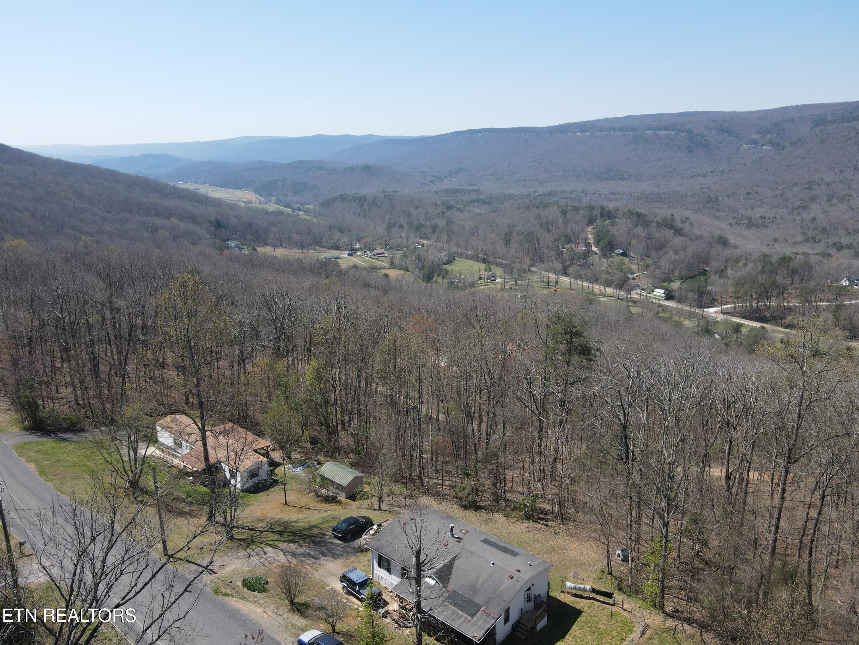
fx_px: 596
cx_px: 430
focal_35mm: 24
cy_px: 322
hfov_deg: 71.6
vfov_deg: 56.8
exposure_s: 1/500
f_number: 2.8
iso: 100
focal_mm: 4.5
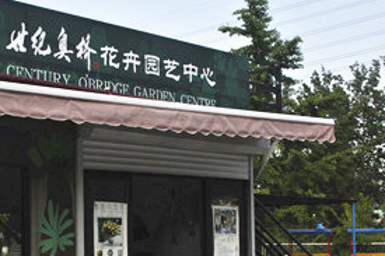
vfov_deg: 18.9
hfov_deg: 27.5
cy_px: 218
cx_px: 43
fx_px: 759
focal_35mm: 71
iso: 400
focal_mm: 26
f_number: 13
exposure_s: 1/640
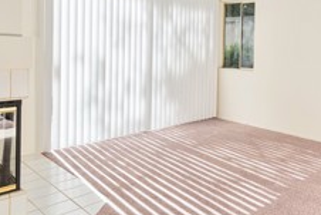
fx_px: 303
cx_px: 267
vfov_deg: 38.3
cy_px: 65
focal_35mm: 34
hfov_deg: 51.4
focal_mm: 12
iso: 100
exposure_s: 1/250
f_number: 4
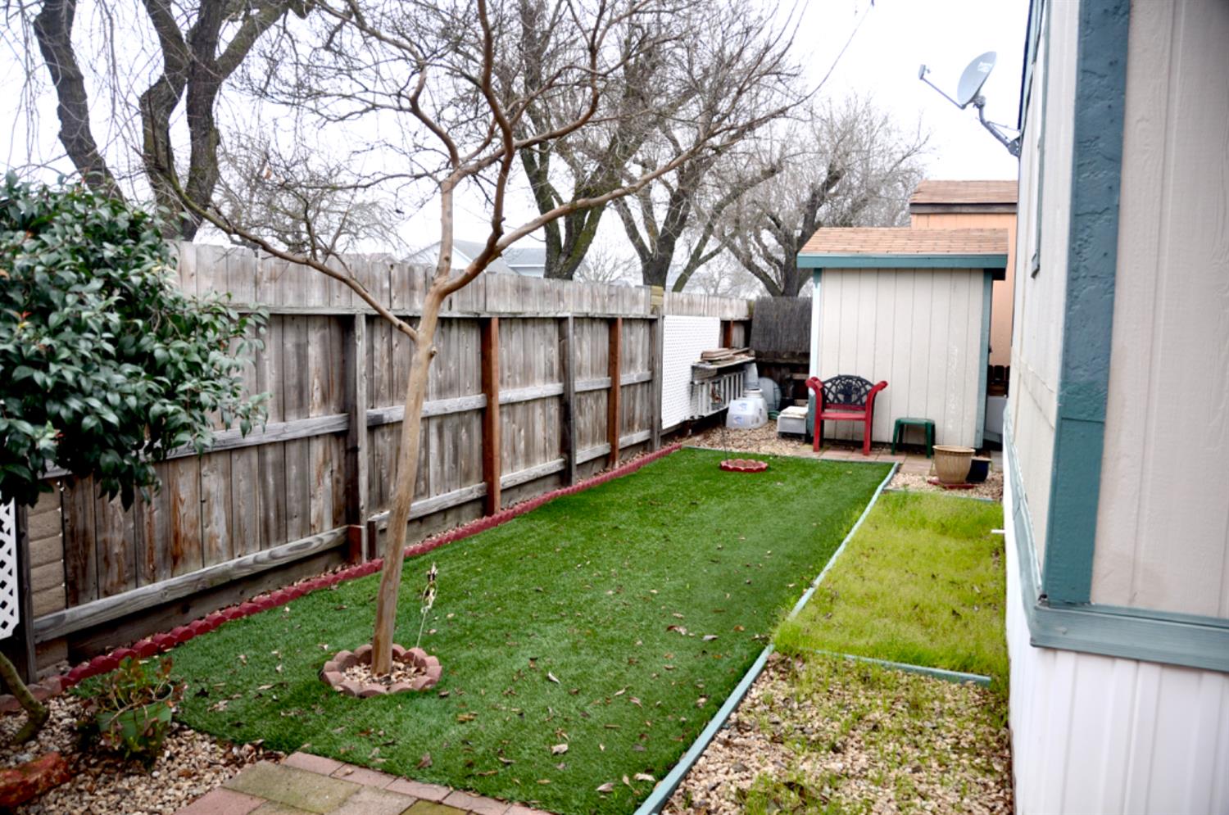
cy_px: 408
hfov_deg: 67.5
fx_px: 920
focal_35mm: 27
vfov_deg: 47.8
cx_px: 614
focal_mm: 18
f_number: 3.5
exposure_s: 1/160
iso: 200
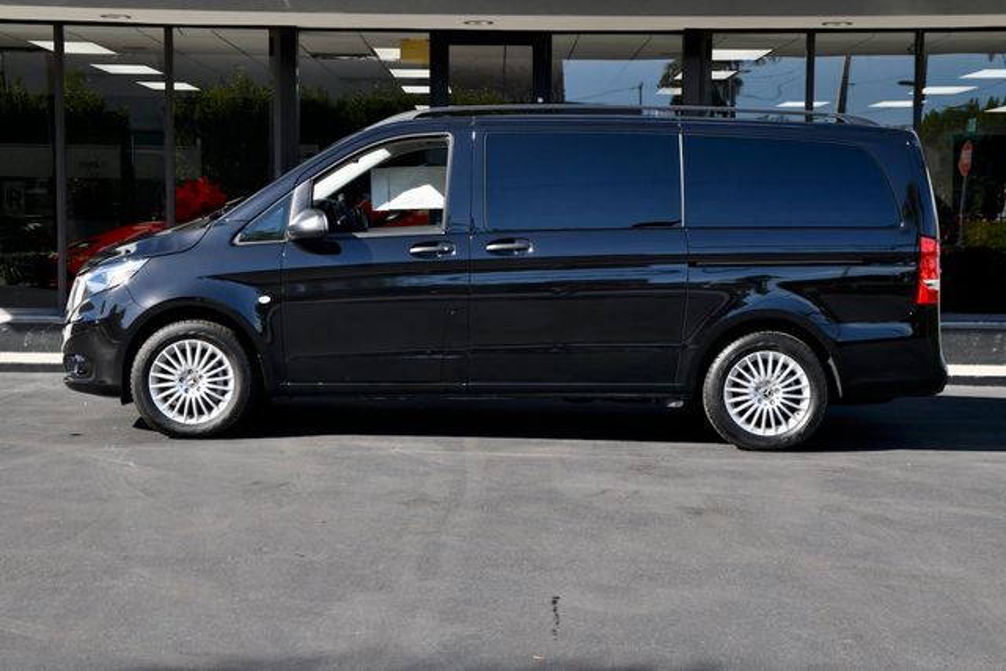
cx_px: 503
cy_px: 336
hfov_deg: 32.4
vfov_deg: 21.9
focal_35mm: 62
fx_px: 1733
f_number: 10
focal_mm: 62
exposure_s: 1/125
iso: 125
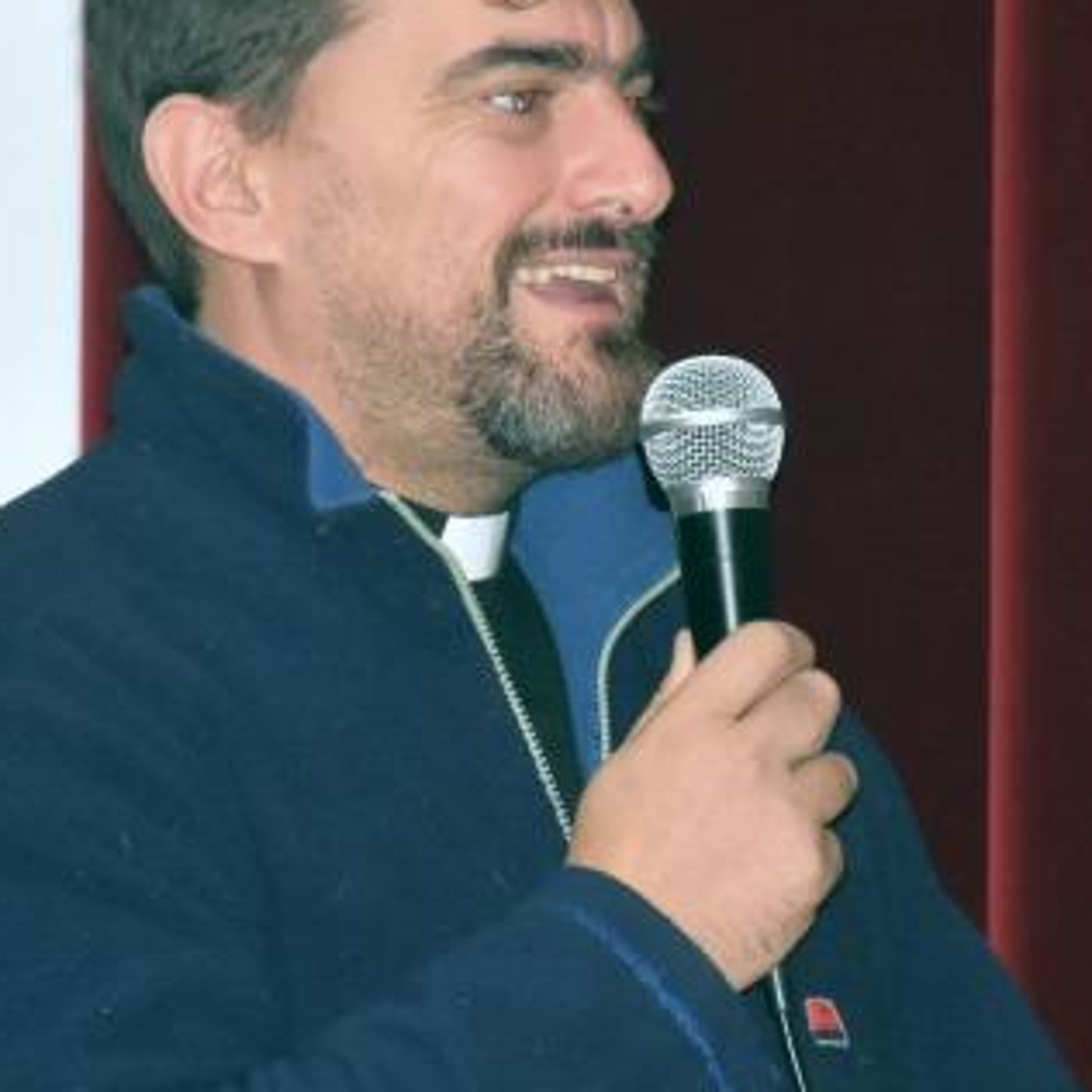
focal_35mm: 579
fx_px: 20665
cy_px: 530
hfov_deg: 3.0
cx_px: 698
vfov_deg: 3.0
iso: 1600
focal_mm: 140
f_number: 5.6
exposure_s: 1/60
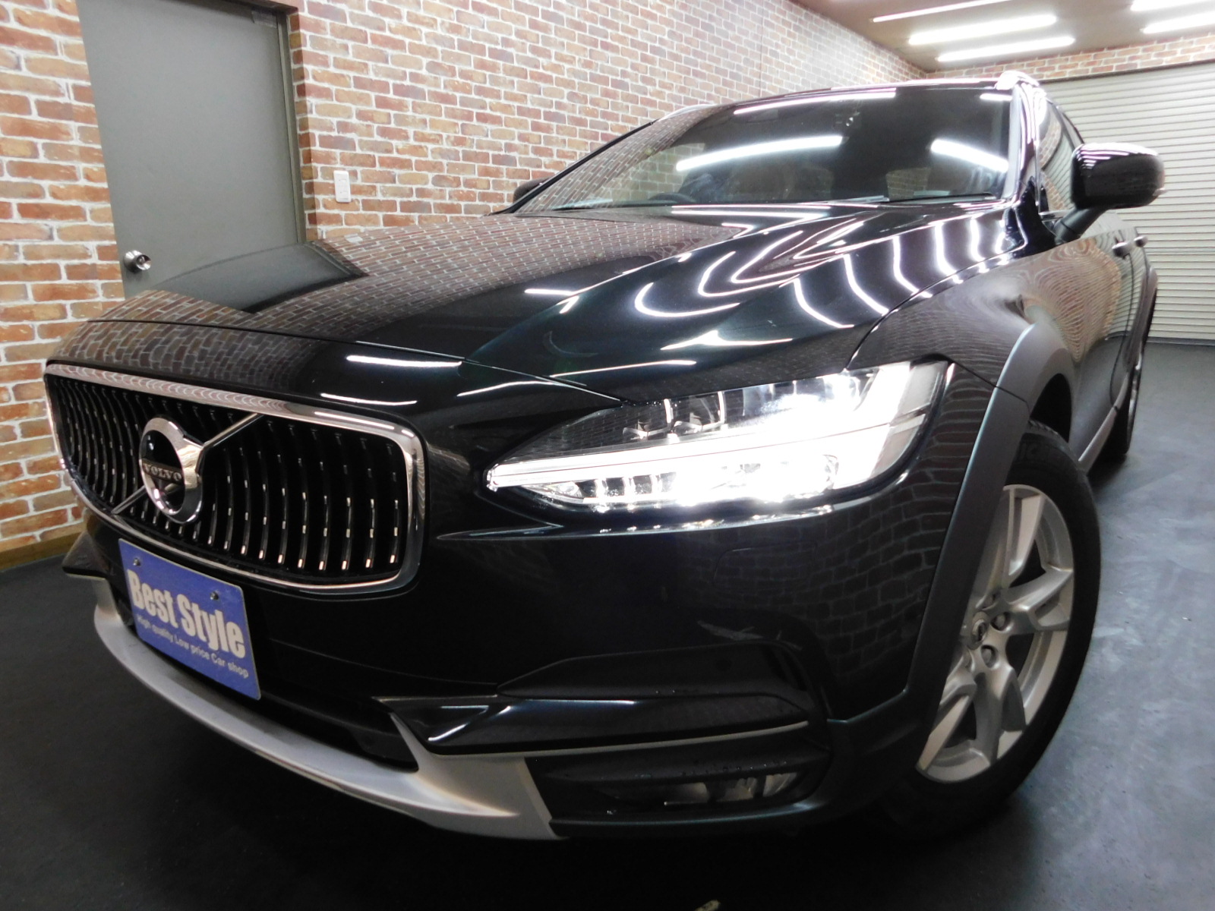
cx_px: 608
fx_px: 807
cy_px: 456
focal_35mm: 23
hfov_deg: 73.9
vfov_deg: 58.9
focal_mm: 4
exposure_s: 1/30
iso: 360
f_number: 3
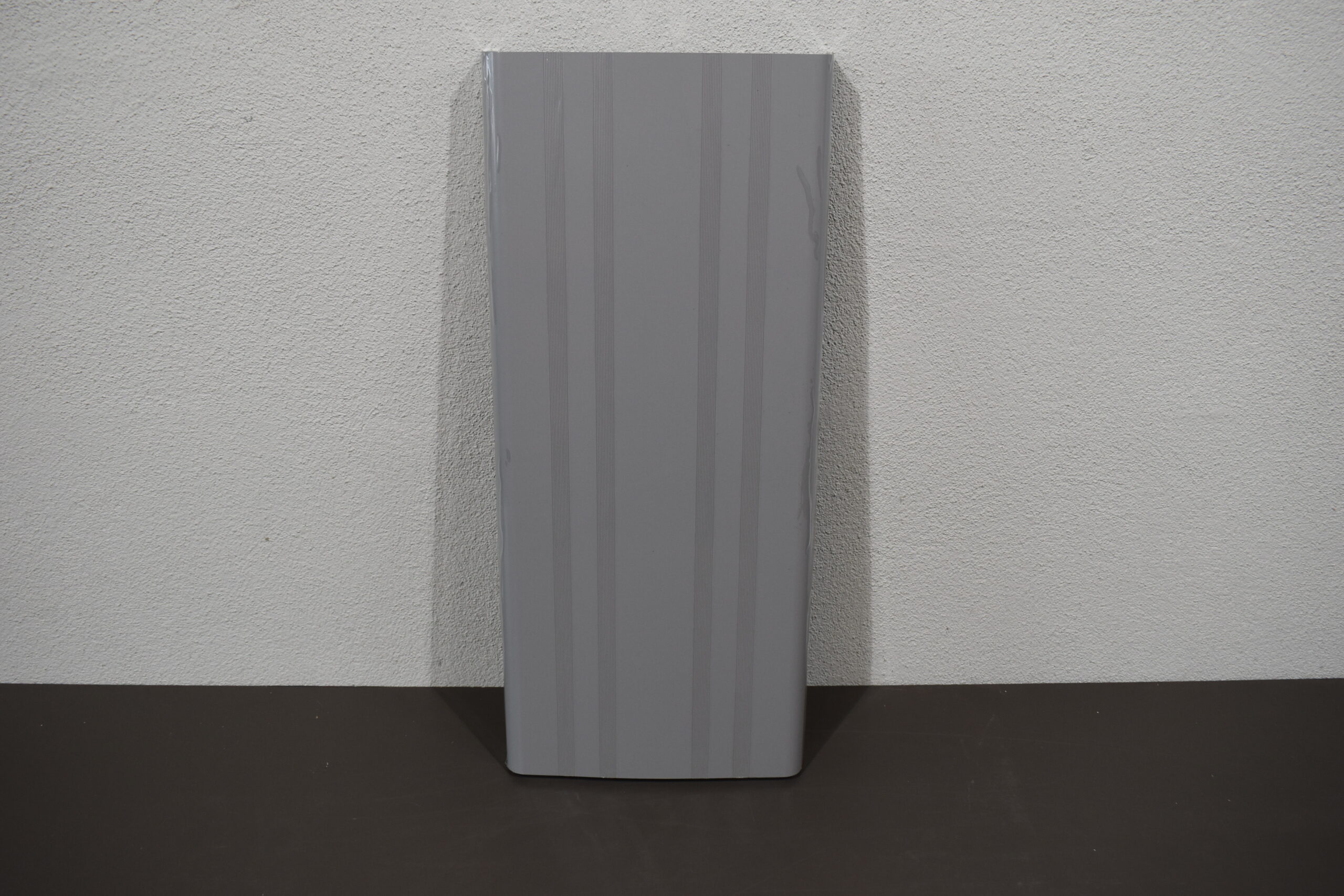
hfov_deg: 57.2
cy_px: 448
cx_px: 672
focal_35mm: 33
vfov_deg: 40.0
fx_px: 1232
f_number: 5.6
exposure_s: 1/125
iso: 360
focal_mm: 22
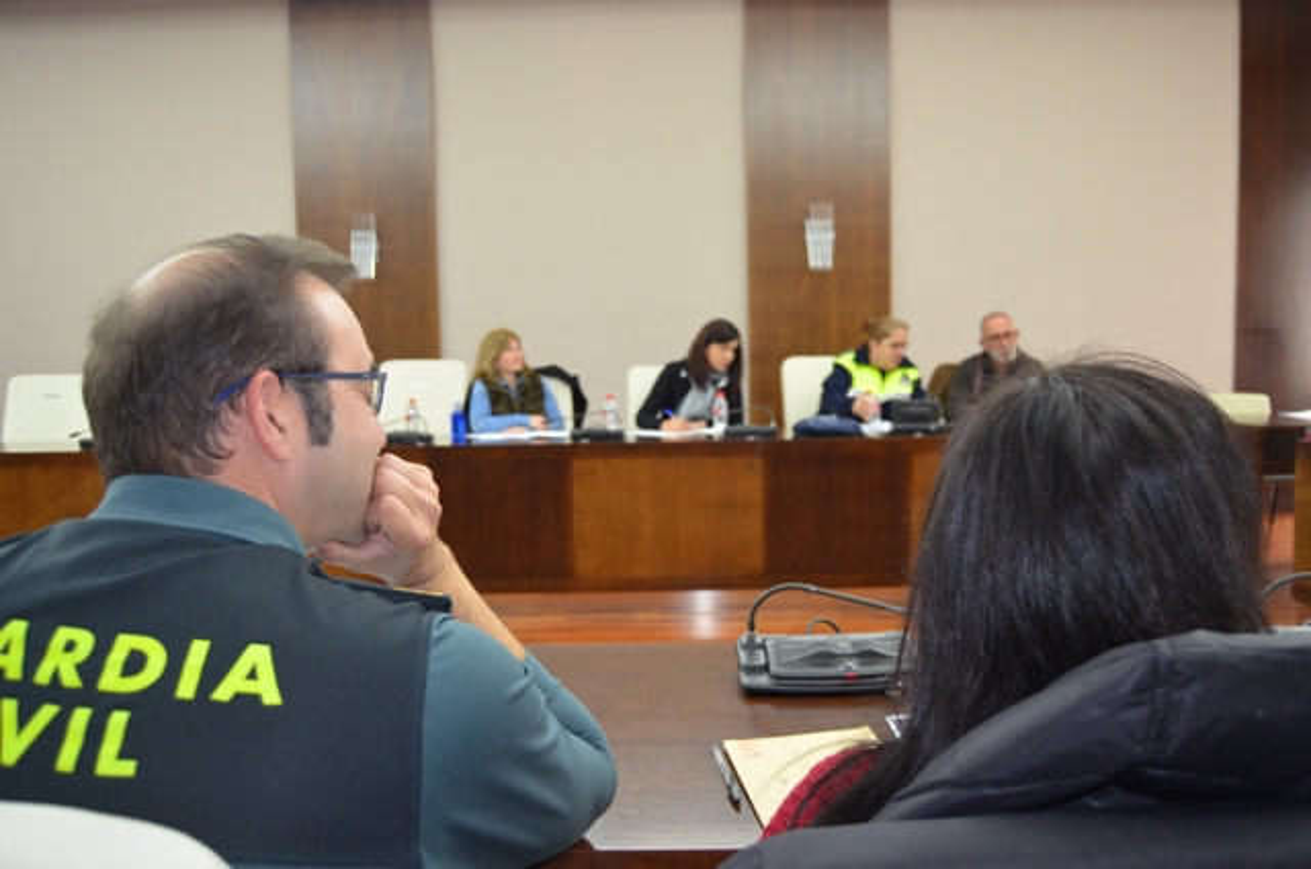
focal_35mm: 30
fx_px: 1090
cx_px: 656
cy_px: 434
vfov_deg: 43.4
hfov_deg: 62.0
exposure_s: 1/60
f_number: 3.5
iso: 1000
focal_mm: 20
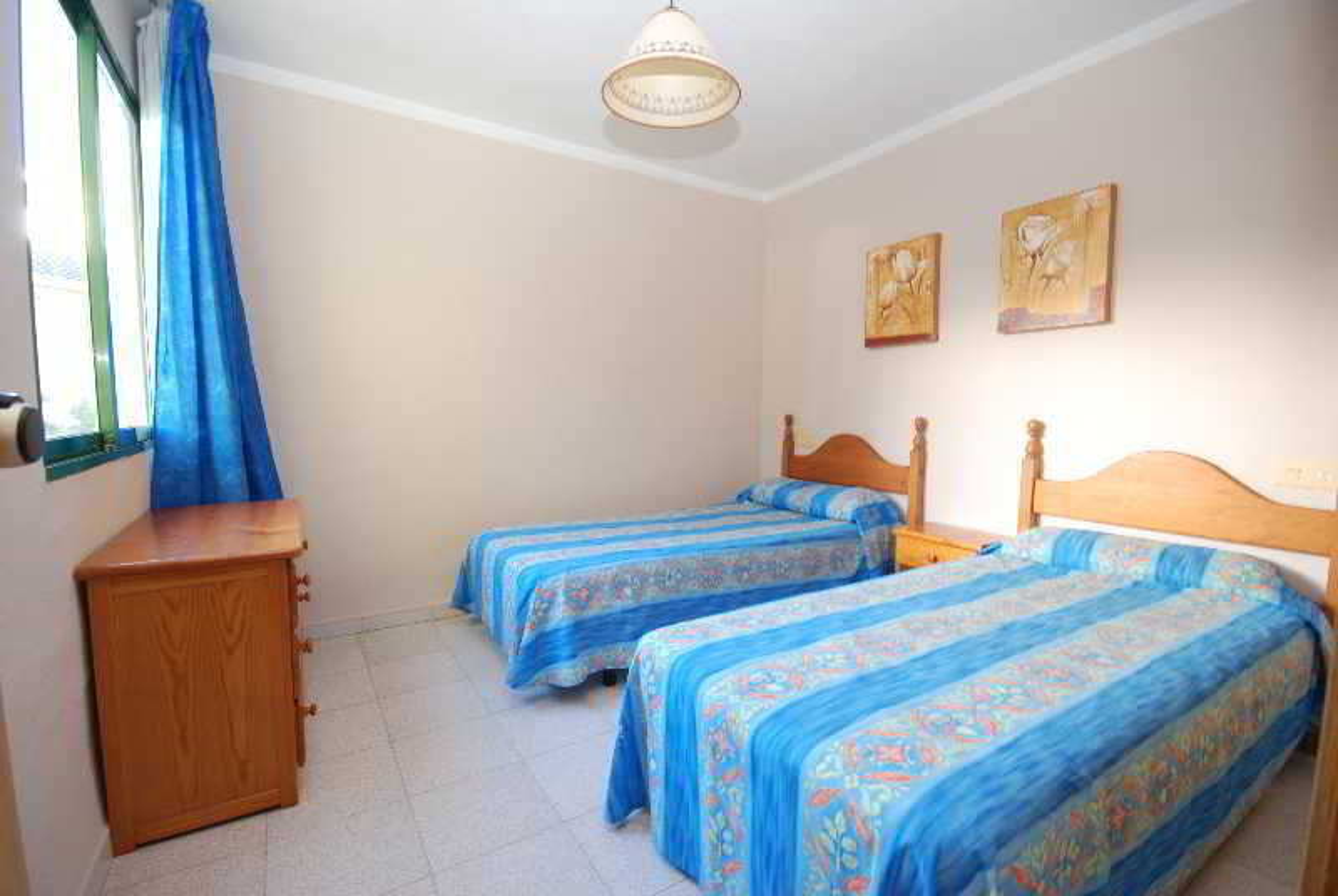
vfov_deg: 72.2
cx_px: 669
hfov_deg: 94.9
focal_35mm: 16
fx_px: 614
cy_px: 448
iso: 100
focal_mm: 11
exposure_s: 1/1.6
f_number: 8
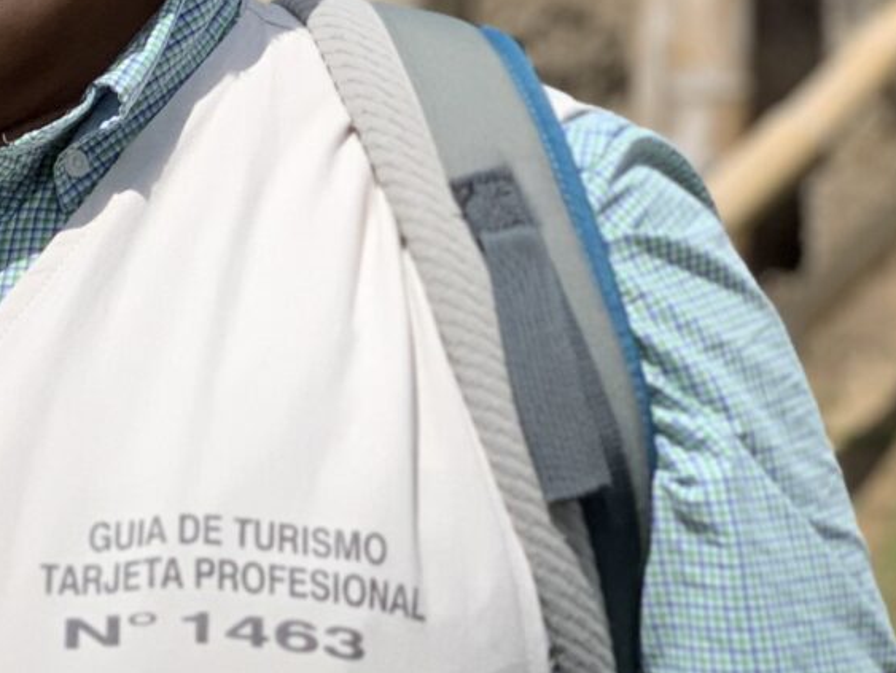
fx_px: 4895
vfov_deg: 7.9
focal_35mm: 189
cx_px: -621
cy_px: 321
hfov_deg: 10.0
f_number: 2.4
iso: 16
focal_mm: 6
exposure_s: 1/959
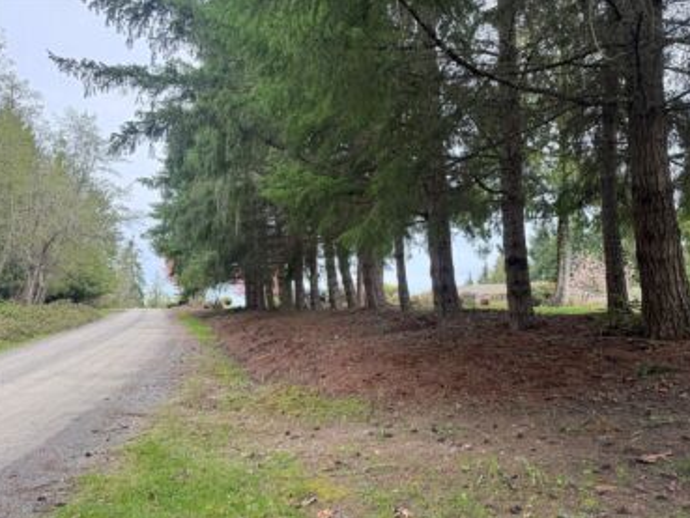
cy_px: 277
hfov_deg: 67.2
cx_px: 363
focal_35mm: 26
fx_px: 518
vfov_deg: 53.0
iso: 80
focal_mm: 6.76
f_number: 1.78
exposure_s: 1/510
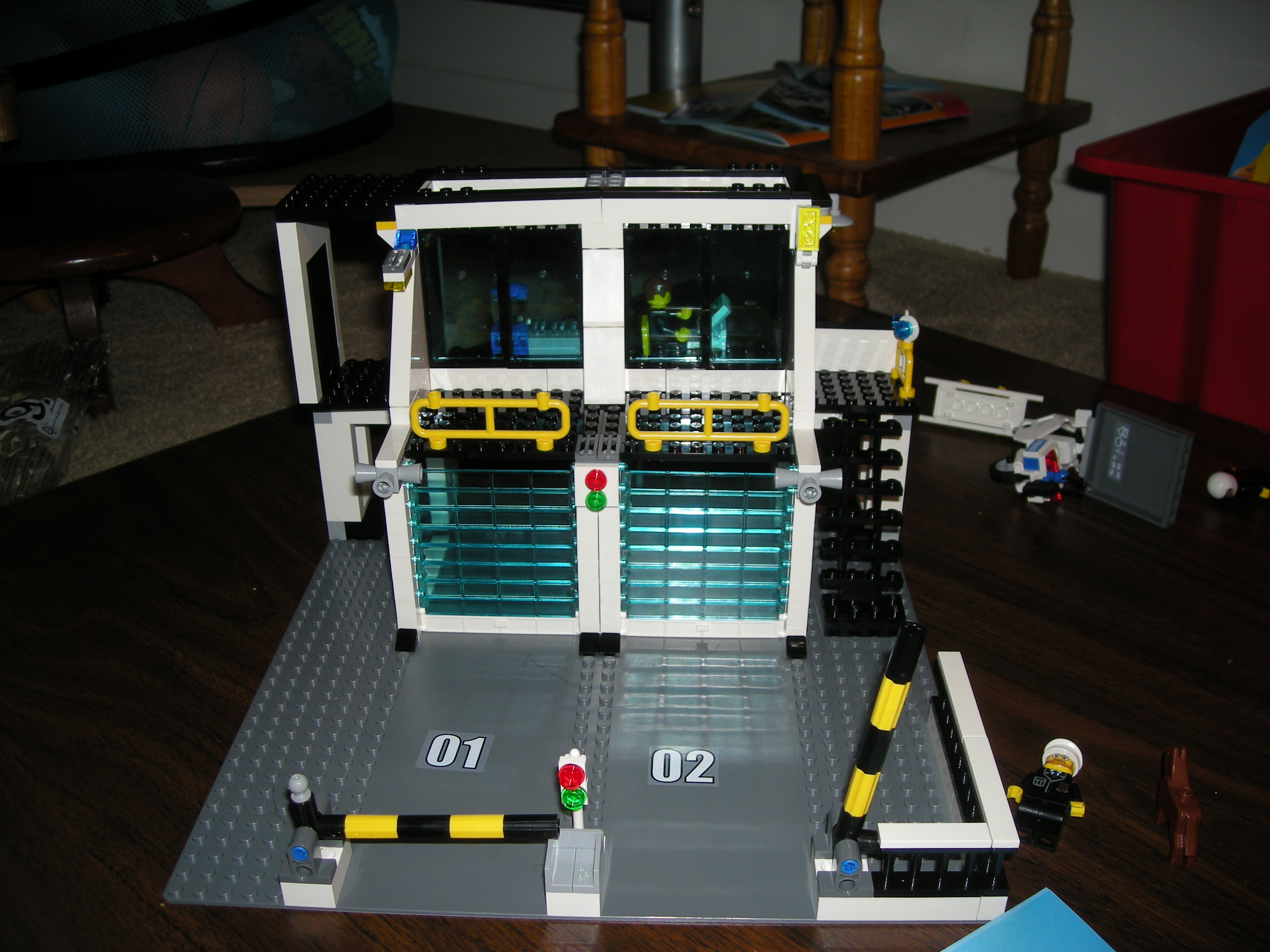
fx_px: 1284
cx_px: 635
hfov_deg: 52.6
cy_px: 476
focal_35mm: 35
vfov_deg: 40.7
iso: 50
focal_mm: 5.7
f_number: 2.8
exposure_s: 1/60
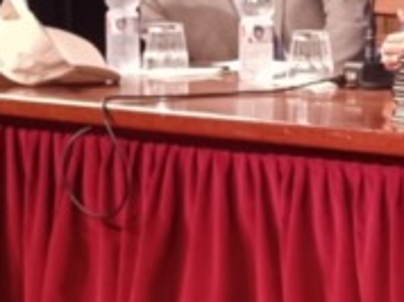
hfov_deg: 11.1
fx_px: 2016
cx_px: 554
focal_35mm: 173
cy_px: 123
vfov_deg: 8.6
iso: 1276
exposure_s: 1/50
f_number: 1.65
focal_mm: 6.14
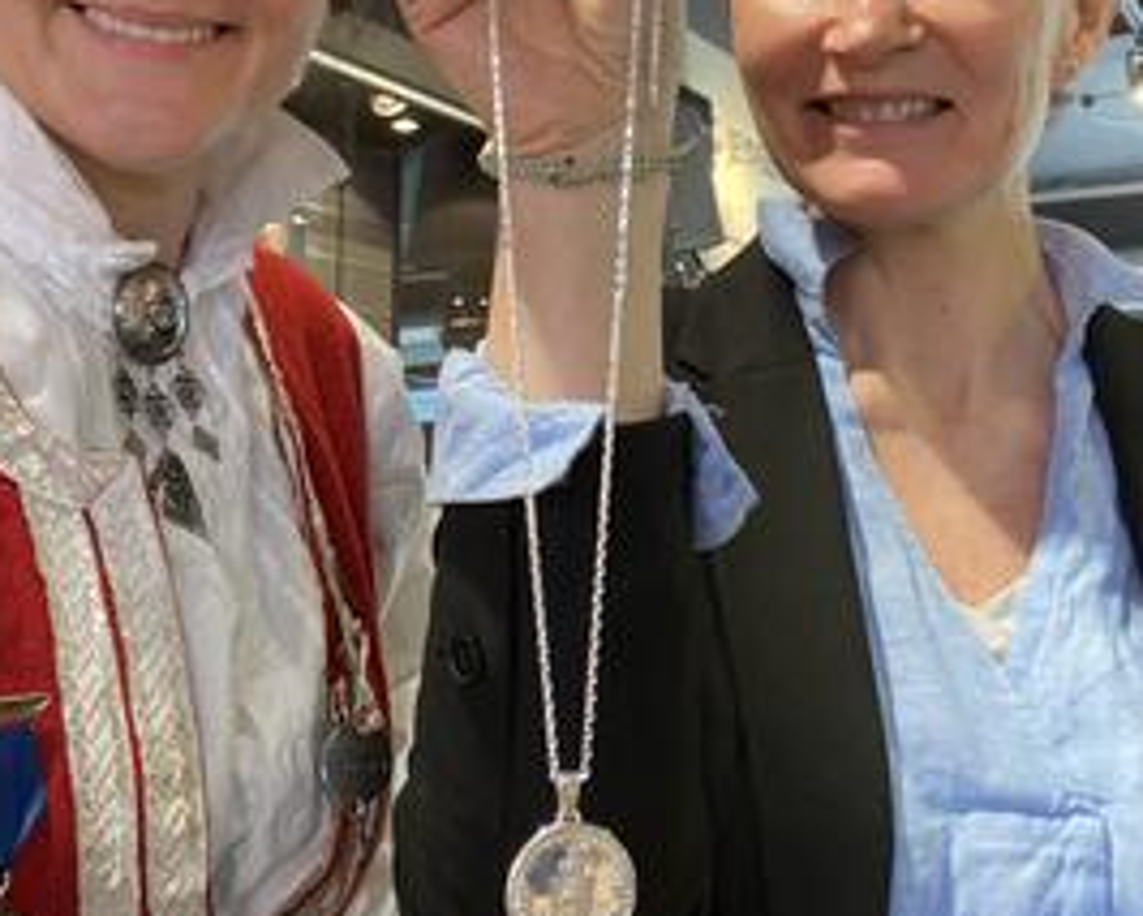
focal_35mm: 44
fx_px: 1489
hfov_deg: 42.0
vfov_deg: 32.7
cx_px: 554
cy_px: 120
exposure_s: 1/50
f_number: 2.2
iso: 125
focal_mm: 2.71
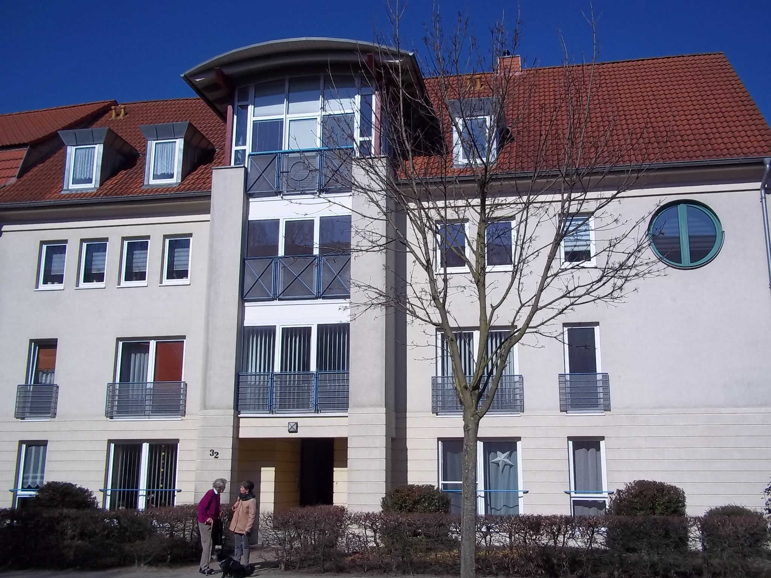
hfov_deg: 51.4
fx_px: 802
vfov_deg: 39.7
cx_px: 386
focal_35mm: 36
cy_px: 289
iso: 80
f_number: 8
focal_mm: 6.5
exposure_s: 1/500
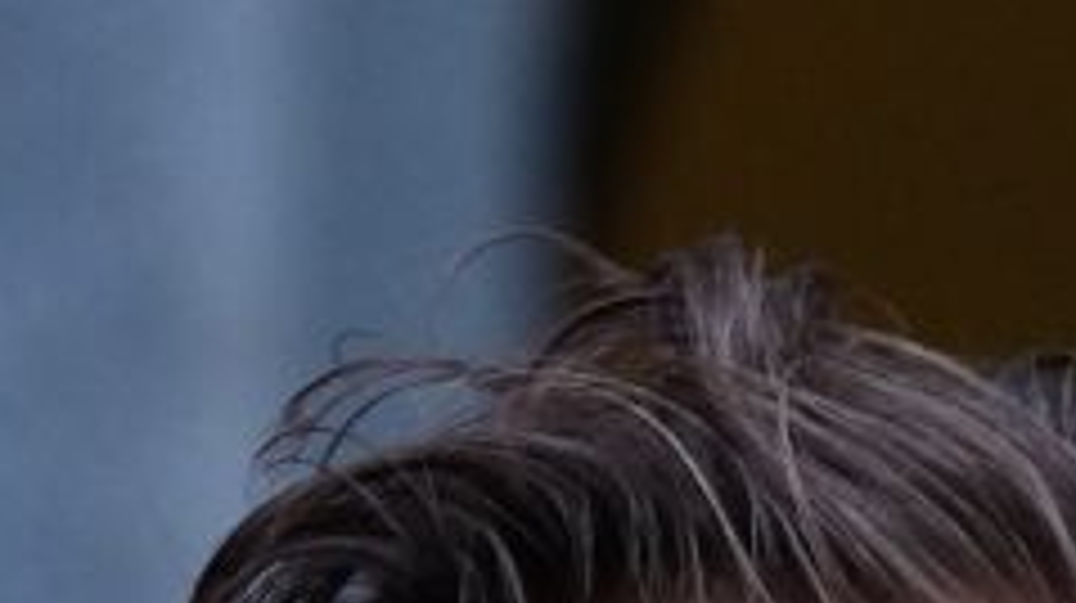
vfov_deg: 1.5
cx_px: 1751
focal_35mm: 794
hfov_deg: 2.7
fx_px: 22636
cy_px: 2144
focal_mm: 75
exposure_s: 1/160
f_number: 1.8
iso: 1250
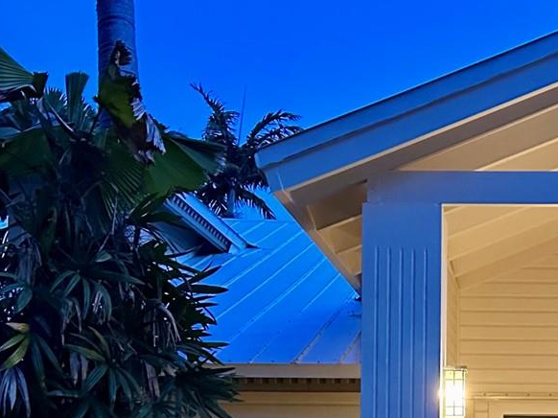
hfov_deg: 27.9
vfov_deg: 21.2
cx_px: 539
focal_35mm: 66
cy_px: 453
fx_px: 1063
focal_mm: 6.86
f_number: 1.78
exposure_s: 1/40
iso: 1000
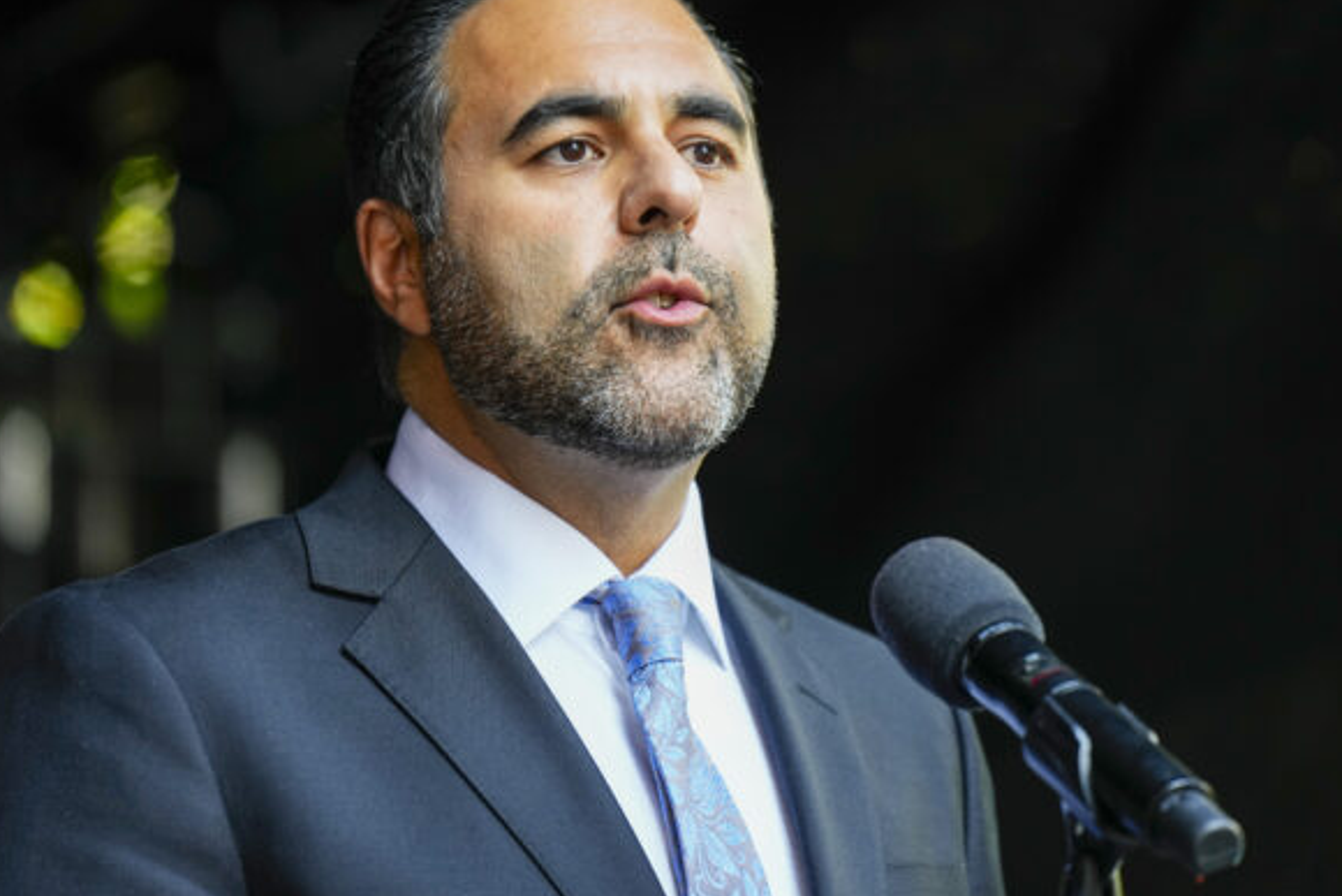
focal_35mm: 286
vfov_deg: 4.8
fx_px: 10663
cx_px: 724
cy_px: 318
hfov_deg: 7.2
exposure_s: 1/320
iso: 500
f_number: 2.8
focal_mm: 200
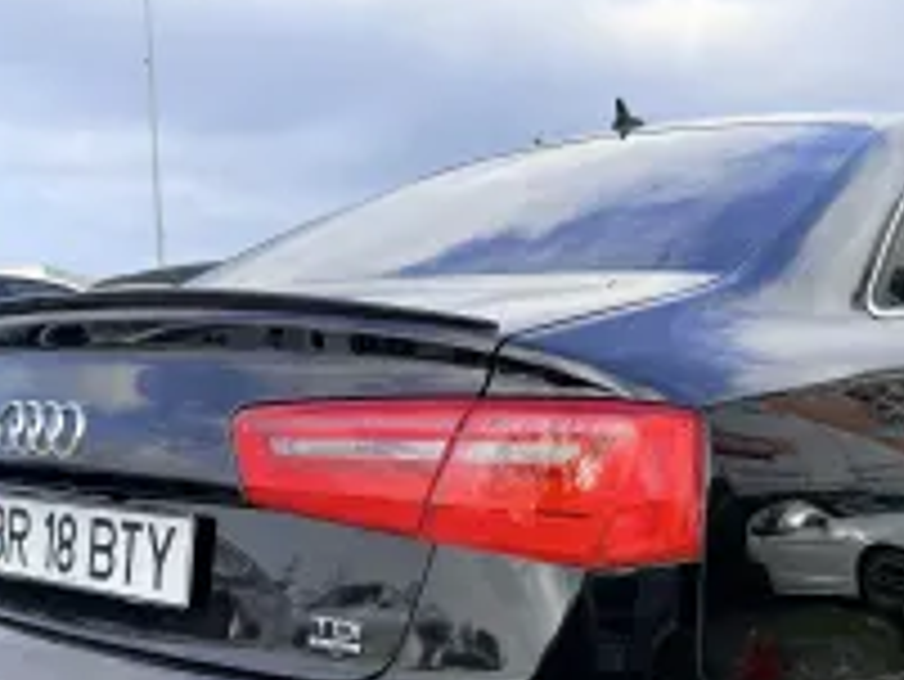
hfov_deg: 43.8
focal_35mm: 43
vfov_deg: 32.6
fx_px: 1124
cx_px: 490
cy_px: 558
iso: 100
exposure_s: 1/888
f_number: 1.78
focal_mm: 6.76
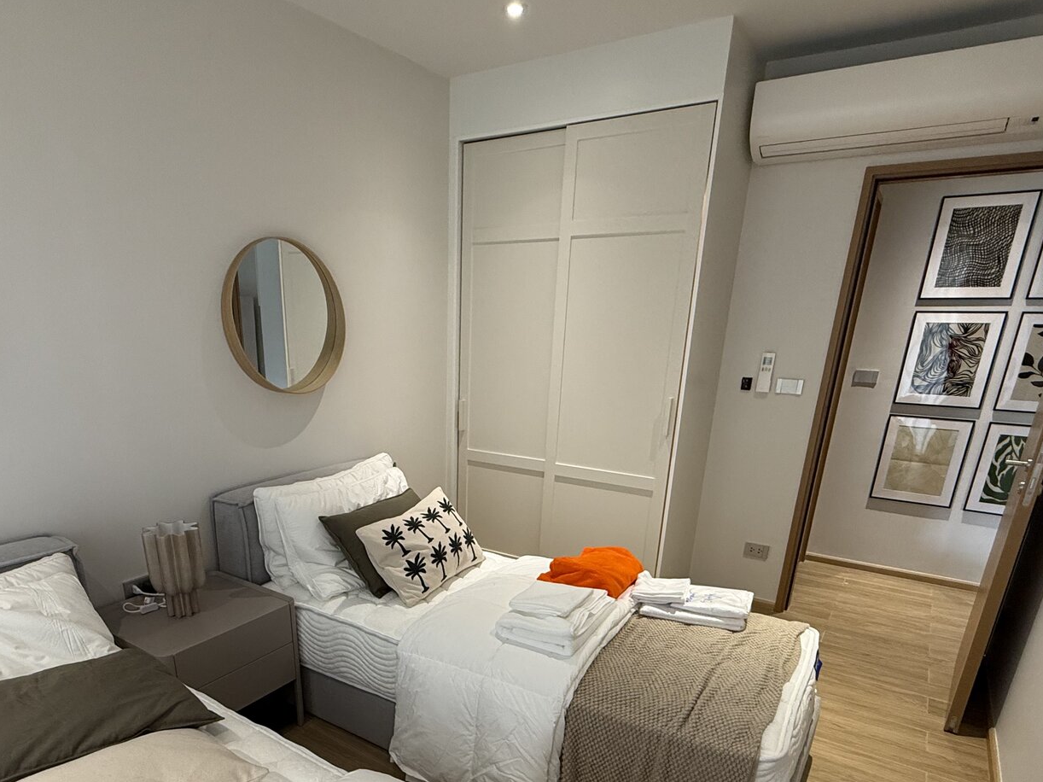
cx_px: 461
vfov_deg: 58.6
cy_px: 565
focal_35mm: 22
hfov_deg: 76.1
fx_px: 663
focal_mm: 2.22
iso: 200
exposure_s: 1/100
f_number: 2.2
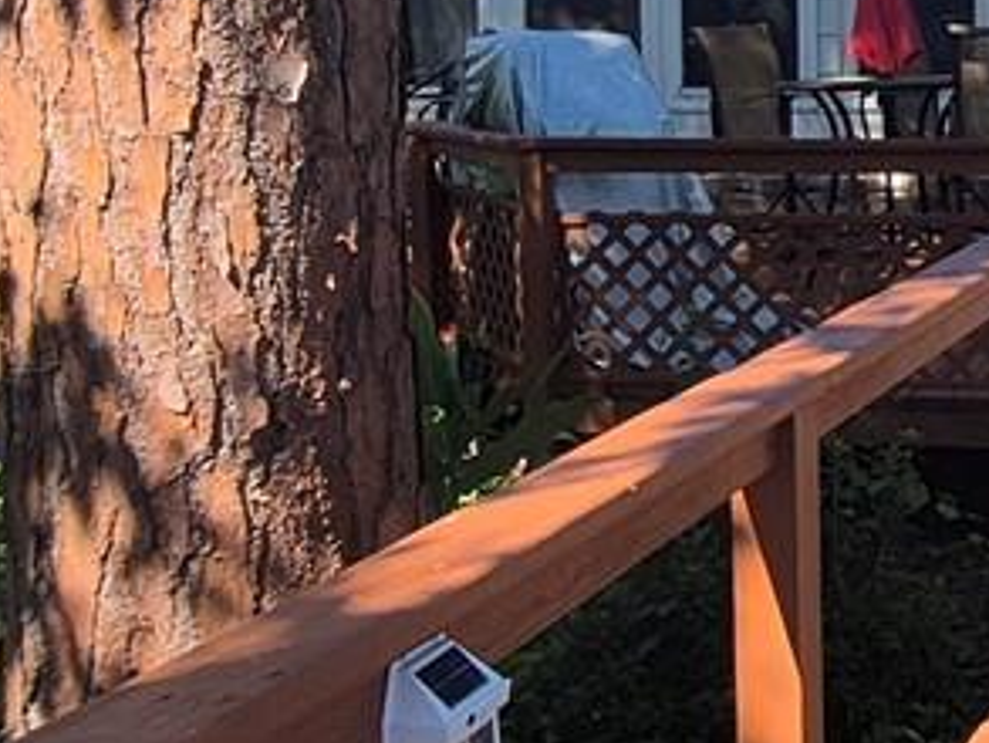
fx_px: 2029
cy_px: 27
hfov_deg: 24.1
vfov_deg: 20.2
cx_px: 1276
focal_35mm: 71
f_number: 2.2
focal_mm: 1.74
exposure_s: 1/900
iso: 50
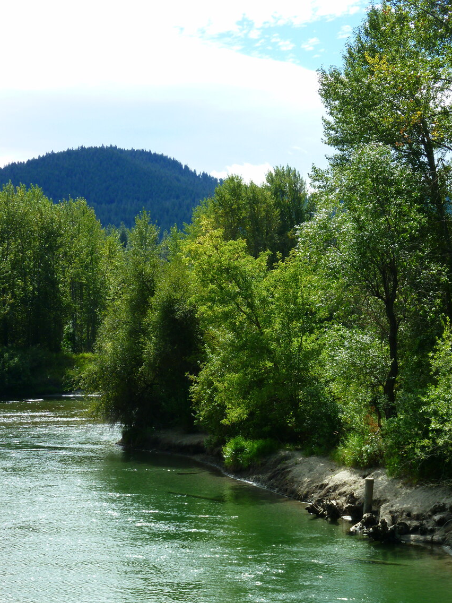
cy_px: 333
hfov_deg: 18.4
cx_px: 253
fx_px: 1393
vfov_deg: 24.4
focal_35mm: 80
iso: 80
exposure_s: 1/200
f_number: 4.8
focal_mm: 12.7
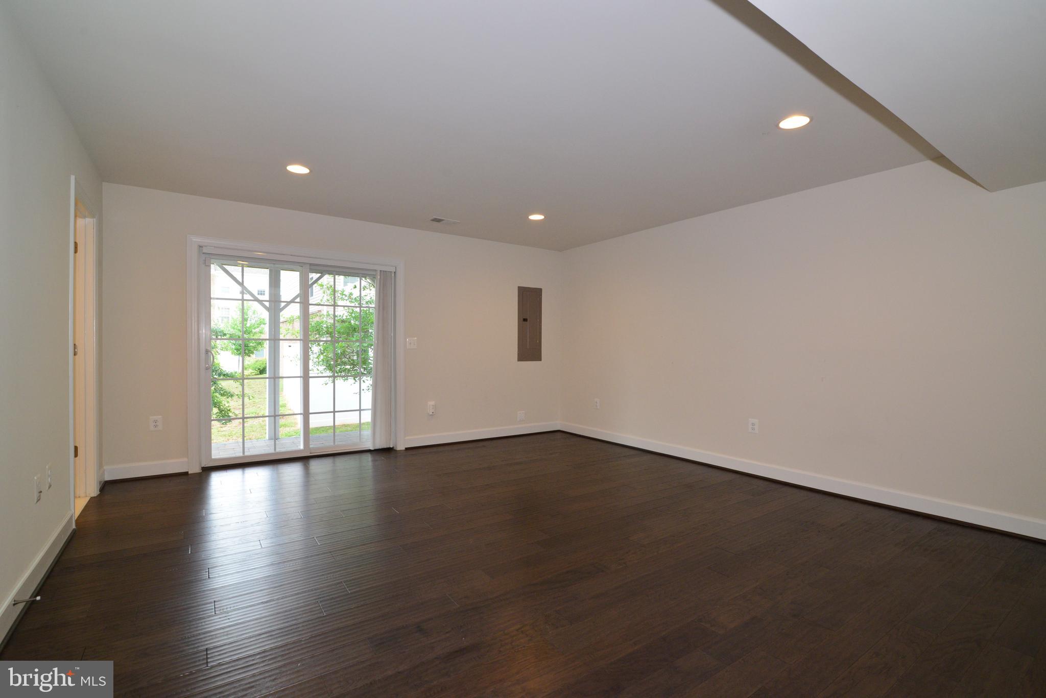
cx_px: 523
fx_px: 465
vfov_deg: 73.8
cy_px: 349
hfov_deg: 96.7
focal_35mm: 16
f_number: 7.1
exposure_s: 1/80
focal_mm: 16
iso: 1600
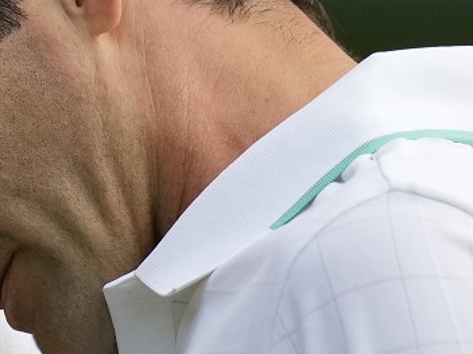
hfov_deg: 1.0
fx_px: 26950
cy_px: 159
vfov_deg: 0.8
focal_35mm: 1973
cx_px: -92
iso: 800
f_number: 2.8
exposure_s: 1/2000
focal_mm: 400
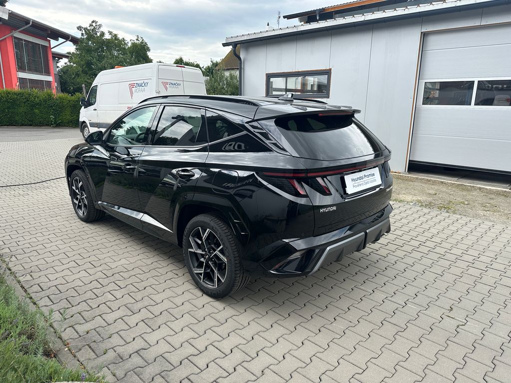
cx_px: 256
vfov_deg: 56.8
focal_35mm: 24
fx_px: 354
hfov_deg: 71.6
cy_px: 192
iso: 80
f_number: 1.78
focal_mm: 6.86
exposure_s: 1/1412
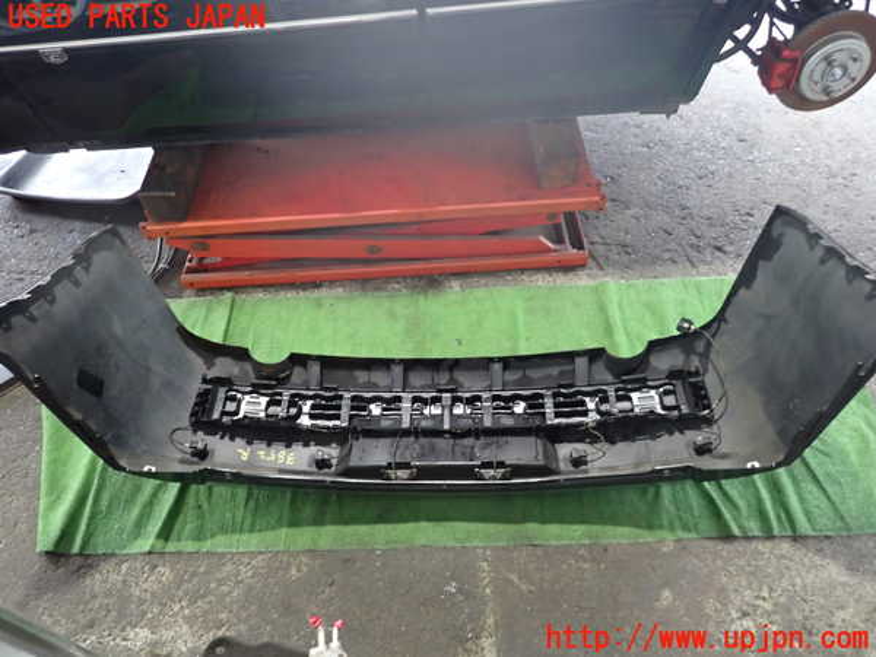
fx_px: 633
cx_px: 438
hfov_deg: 69.4
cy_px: 328
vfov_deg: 54.9
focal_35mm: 25
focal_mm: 4.5
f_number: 2
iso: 500
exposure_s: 1/30
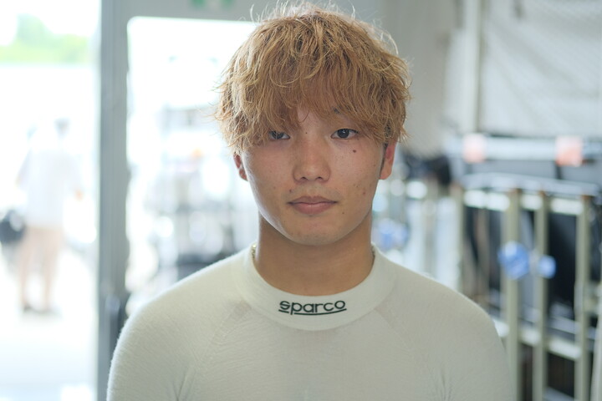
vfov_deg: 18.2
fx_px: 1254
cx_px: 301
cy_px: 200
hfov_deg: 27.0
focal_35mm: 75
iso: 640
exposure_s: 1/250
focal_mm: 50
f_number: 2
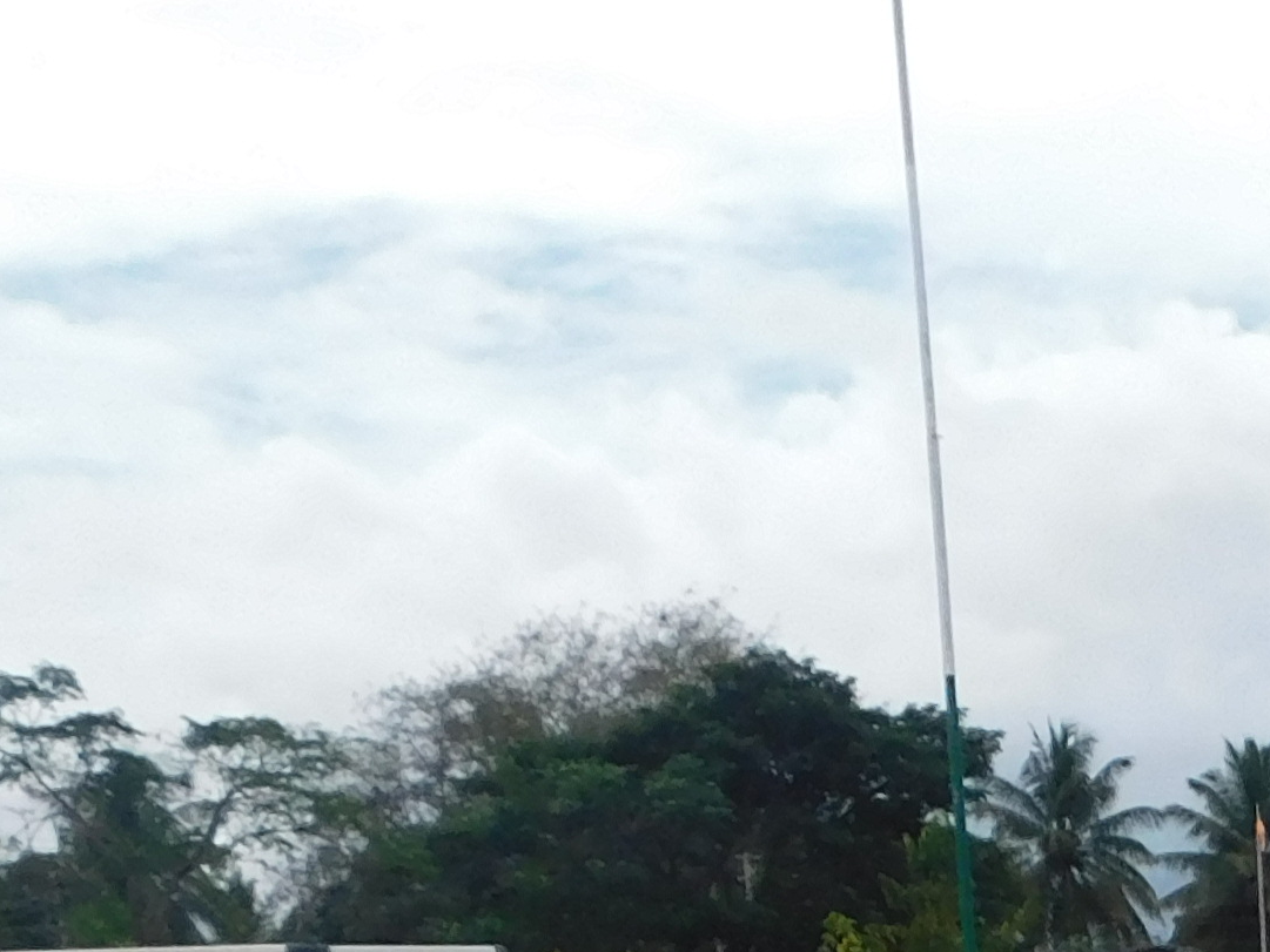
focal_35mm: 98
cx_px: 2009
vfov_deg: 13.5
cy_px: 1747
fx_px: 3596
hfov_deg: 17.6
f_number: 6
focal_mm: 4
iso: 125
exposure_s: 1/640
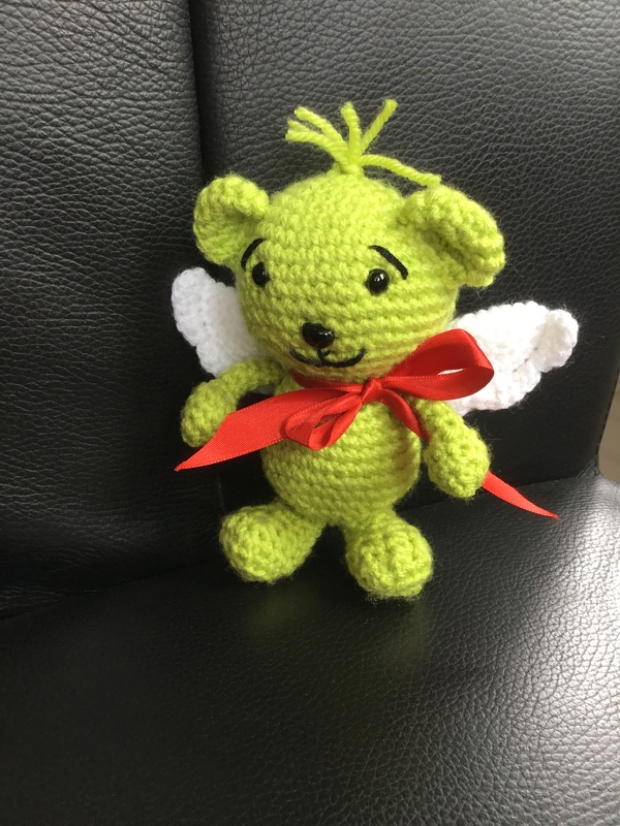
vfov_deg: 58.4
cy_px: 413
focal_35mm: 31
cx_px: 310
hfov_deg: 45.4
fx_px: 740
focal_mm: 3.3
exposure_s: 1/33
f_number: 2.4
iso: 64
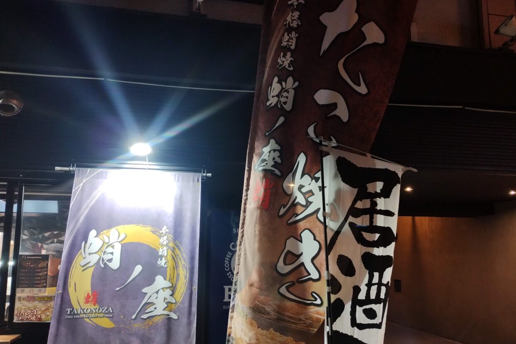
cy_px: 195
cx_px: 252
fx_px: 430
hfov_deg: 61.9
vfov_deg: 43.5
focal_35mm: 30
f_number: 1.8
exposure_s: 1/33.3
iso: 694
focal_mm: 4.27
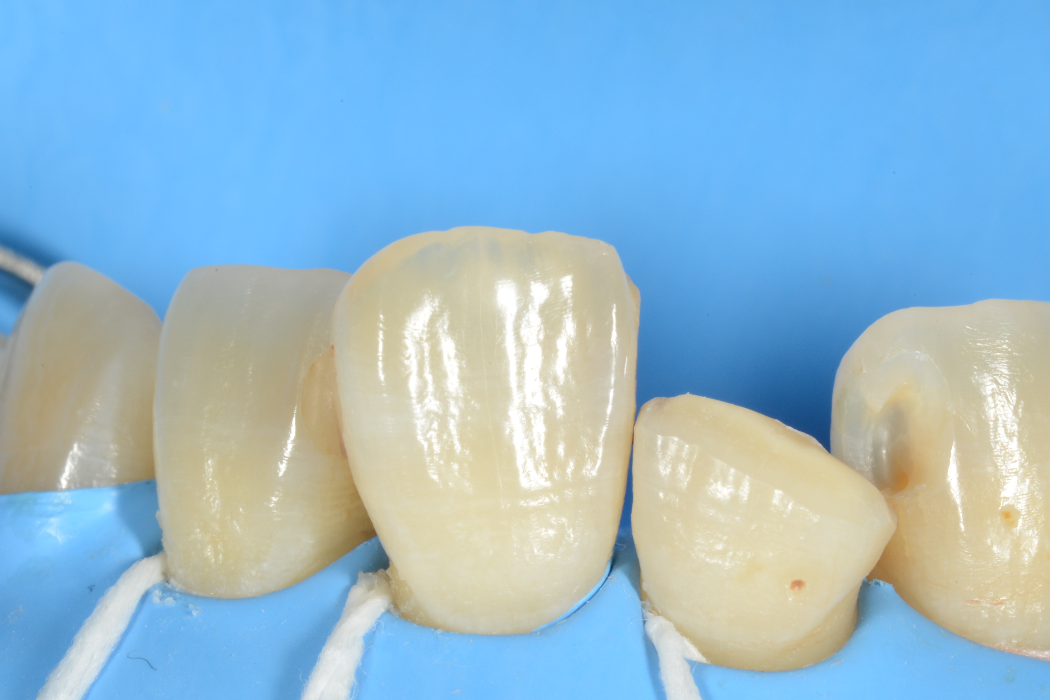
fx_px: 4695
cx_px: 589
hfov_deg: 12.8
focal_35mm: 161
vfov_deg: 8.5
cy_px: 468
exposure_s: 1/200
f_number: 51
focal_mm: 105
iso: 400
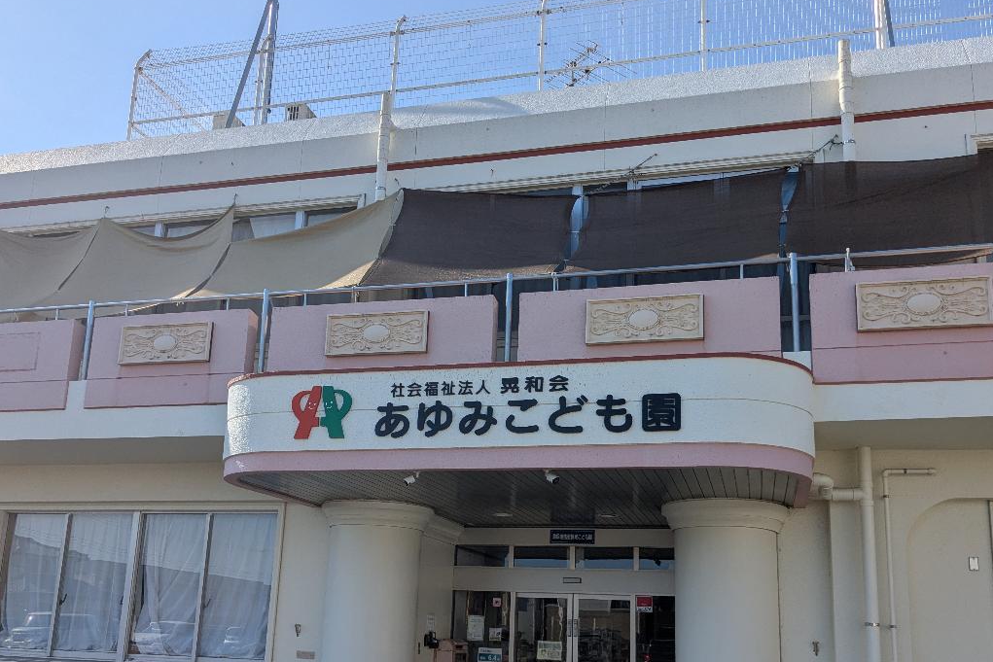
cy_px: 407
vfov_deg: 39.8
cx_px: 505
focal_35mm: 33
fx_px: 910
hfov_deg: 57.2
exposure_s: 1/3891
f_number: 1.73
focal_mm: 4.38
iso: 55
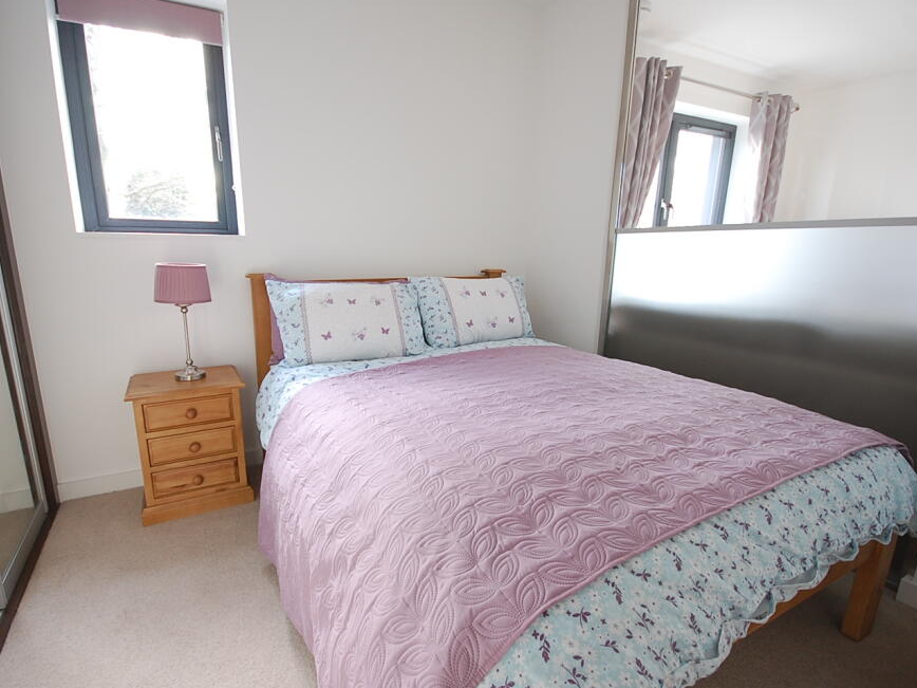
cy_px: 354
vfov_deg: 74.7
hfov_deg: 90.8
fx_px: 450
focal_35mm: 17
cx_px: 423
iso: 400
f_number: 4
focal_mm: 10
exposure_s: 1/30
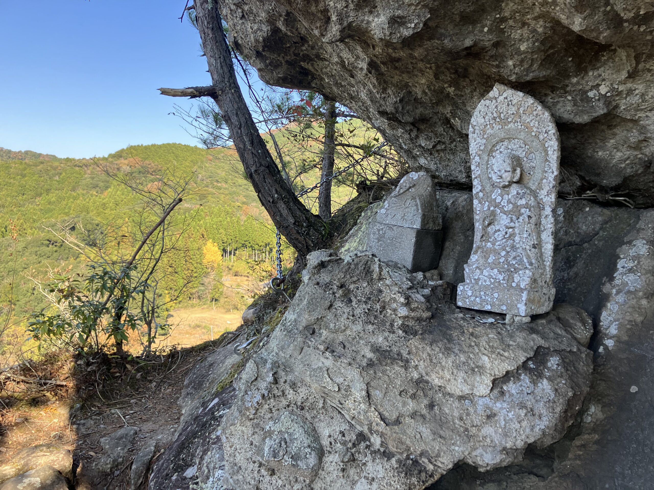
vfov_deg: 49.7
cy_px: 245
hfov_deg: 63.4
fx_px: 529
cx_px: 327
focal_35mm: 28
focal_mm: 3.99
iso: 32
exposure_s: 1/365
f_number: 1.8
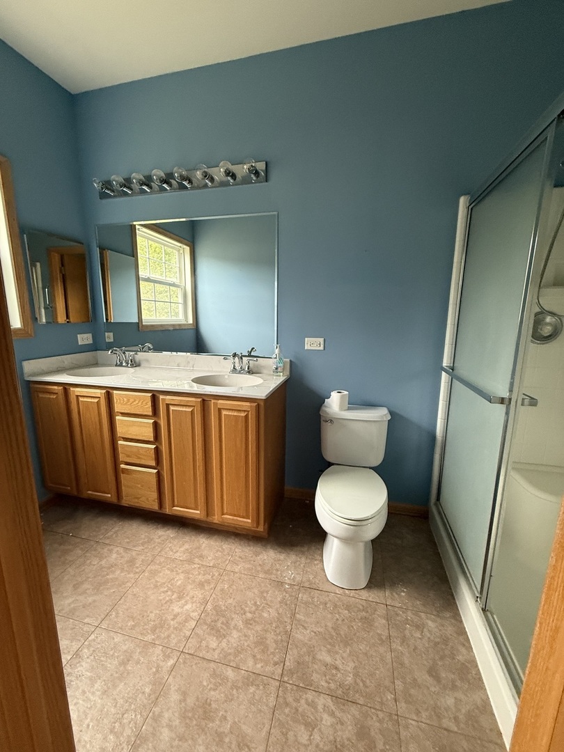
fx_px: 304
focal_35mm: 14
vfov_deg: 102.1
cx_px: 282
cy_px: 376
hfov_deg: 85.7
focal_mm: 2.22
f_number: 2.2
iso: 400
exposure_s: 1/60
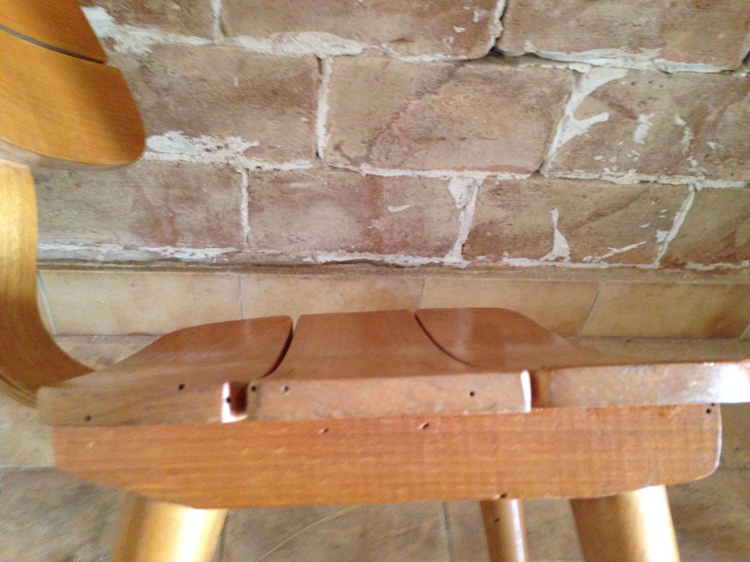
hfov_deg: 55.4
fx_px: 715
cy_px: 281
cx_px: 375
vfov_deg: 42.9
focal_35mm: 33
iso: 320
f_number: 2.4
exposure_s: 1/17
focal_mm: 4.12
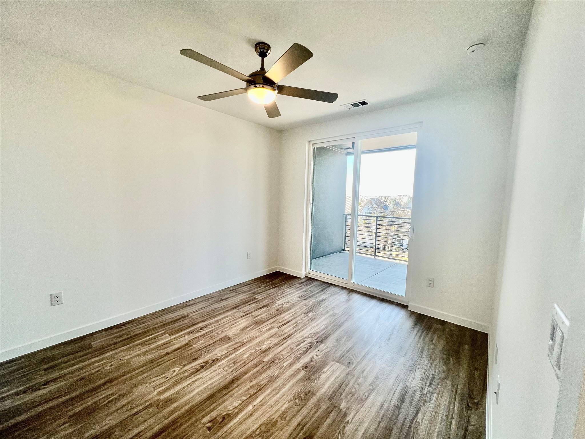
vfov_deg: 89.9
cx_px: 292
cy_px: 220
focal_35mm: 13
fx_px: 220
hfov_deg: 106.2
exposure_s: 1/120
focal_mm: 1.57
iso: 64
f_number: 1.8
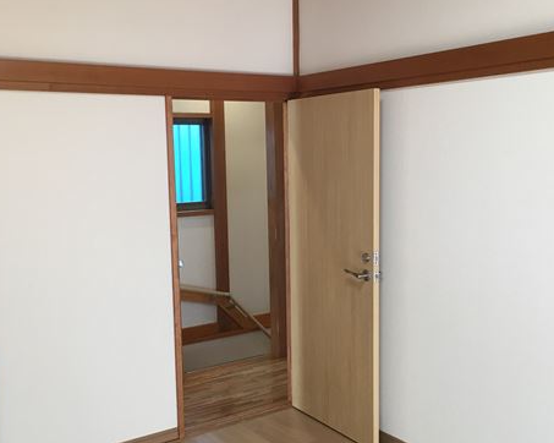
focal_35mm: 40
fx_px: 656
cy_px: 248
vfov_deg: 37.3
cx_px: 283
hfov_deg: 45.8
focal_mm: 4.15
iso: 50
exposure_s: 1/33
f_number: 2.2
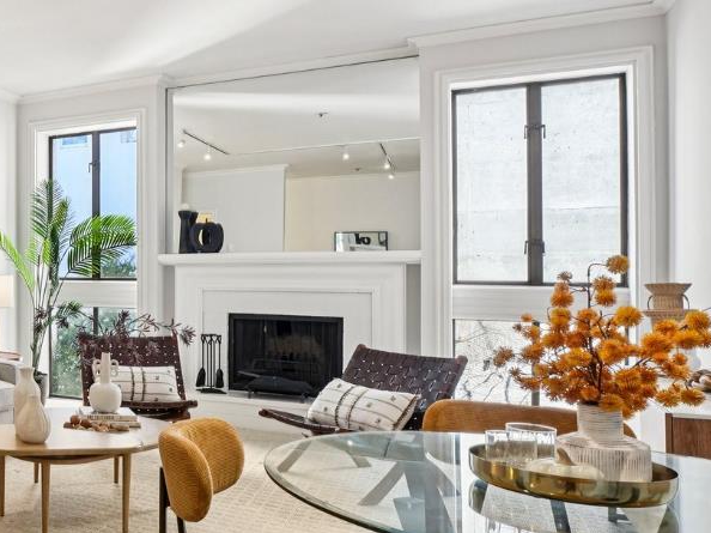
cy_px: 253
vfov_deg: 40.2
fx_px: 728
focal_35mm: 35
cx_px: -122
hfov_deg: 39.3
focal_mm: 14.6
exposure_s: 1/30
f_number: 8
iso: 640
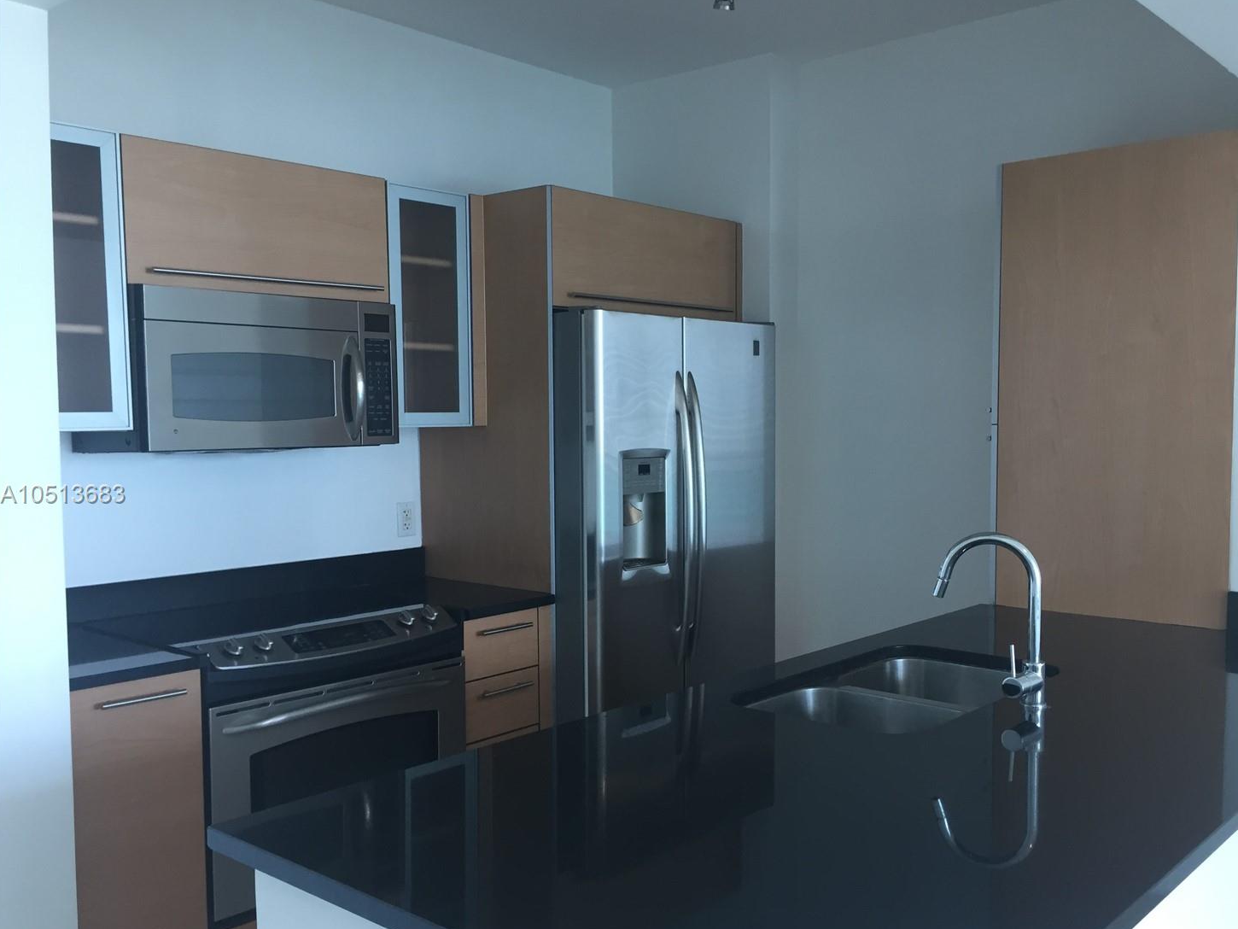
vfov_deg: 44.1
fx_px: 1145
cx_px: 678
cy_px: 495
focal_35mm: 32
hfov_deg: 56.7
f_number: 2.2
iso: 64
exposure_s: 1/30
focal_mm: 4.15
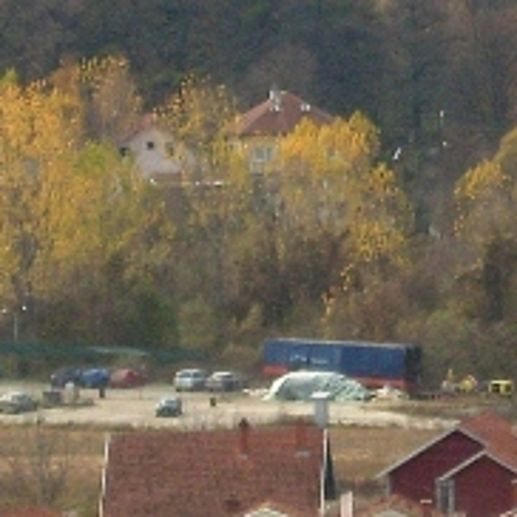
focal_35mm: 493
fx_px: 8330
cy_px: 64
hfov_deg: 3.5
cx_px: 690
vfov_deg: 3.6
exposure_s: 1/350
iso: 80
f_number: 5
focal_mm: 15.3
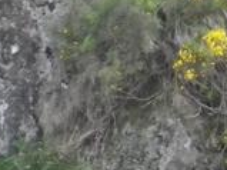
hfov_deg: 3.4
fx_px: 3794
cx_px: -227
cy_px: -60
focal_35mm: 579
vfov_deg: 2.6
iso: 400
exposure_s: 1/160
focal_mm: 20.6
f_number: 5.2
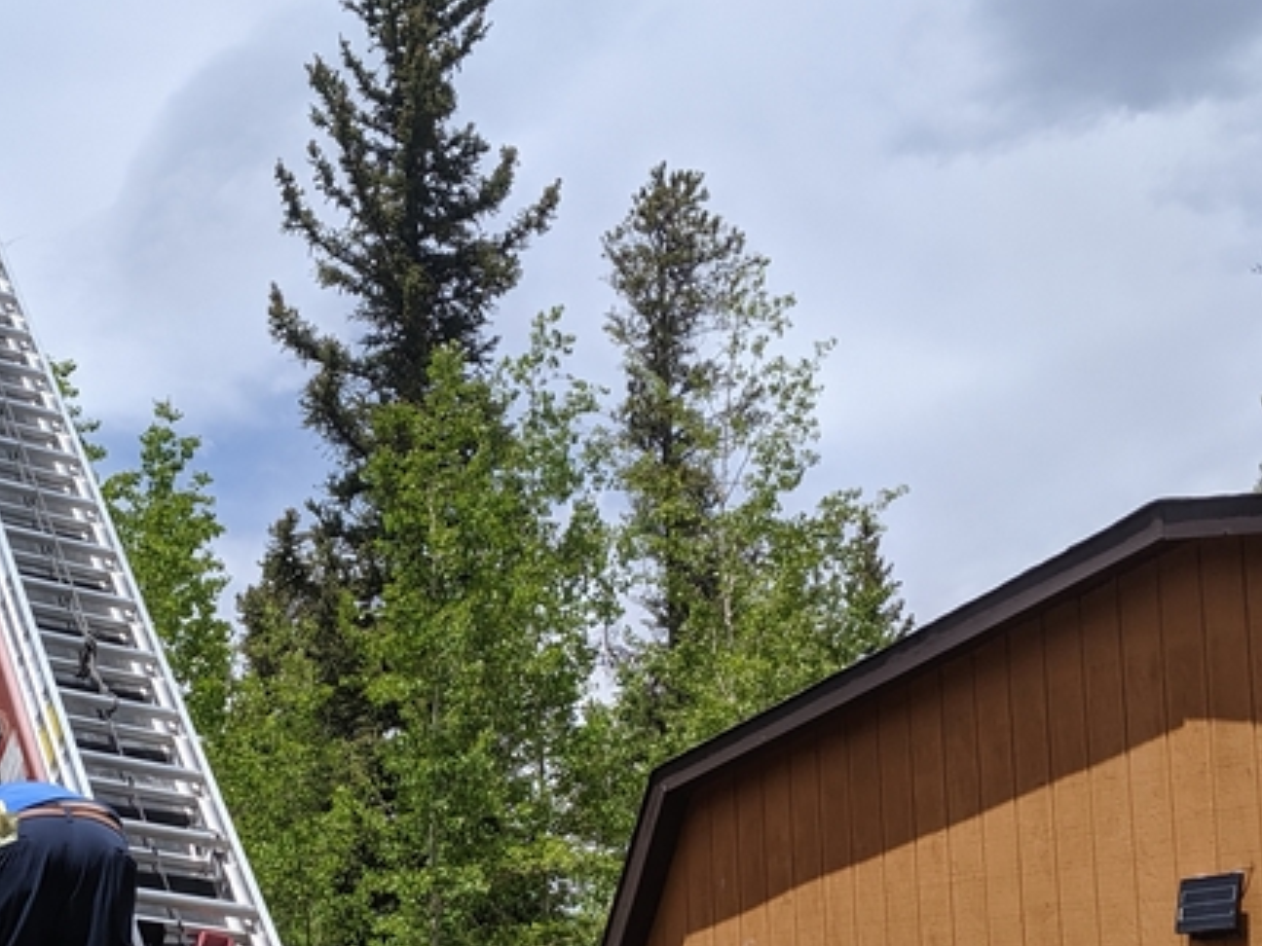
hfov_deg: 29.7
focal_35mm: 64
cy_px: 777
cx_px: 292
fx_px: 2333
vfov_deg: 22.6
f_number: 1.8
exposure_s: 1/4695
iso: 68
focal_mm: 4.44
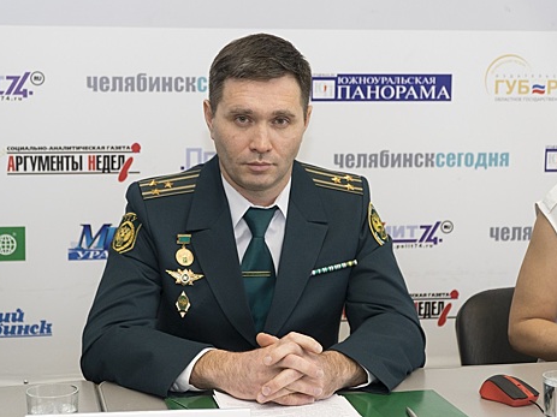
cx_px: 245
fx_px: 1158
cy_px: 209
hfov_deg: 27.0
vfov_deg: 20.4
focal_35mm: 72
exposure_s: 1/200
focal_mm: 44
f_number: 4
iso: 800
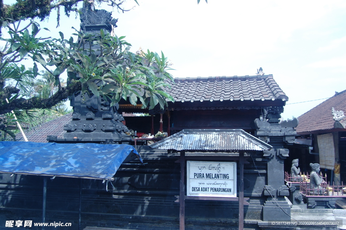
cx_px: 173
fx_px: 317
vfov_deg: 39.9
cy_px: 115
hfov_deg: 57.3
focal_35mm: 33
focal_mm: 22
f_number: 6.3
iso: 200
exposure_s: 1/160
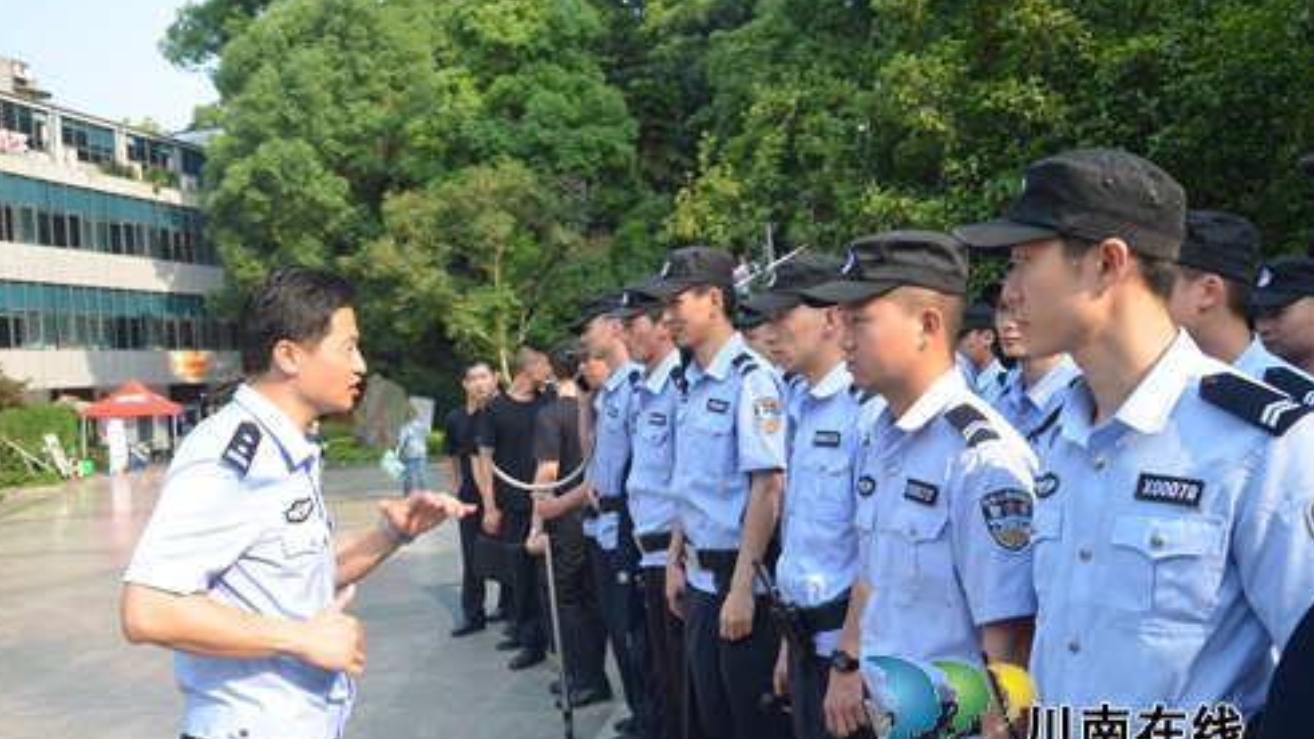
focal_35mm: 34
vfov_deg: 35.1
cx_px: 650
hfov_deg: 58.7
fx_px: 1168
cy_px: 408
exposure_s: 1/125
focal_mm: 21
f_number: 5.6
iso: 100
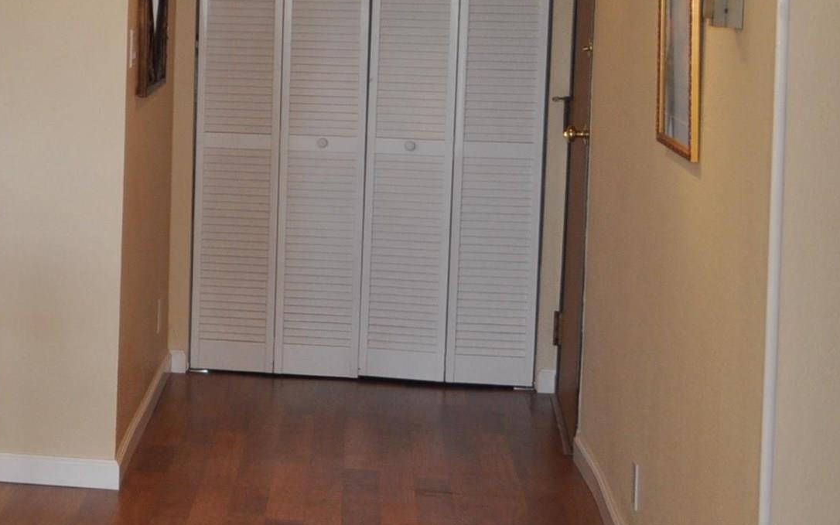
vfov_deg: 13.7
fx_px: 2175
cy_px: 104
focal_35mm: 95
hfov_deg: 20.3
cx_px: -205
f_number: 3.8
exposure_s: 1/125
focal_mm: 22
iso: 500
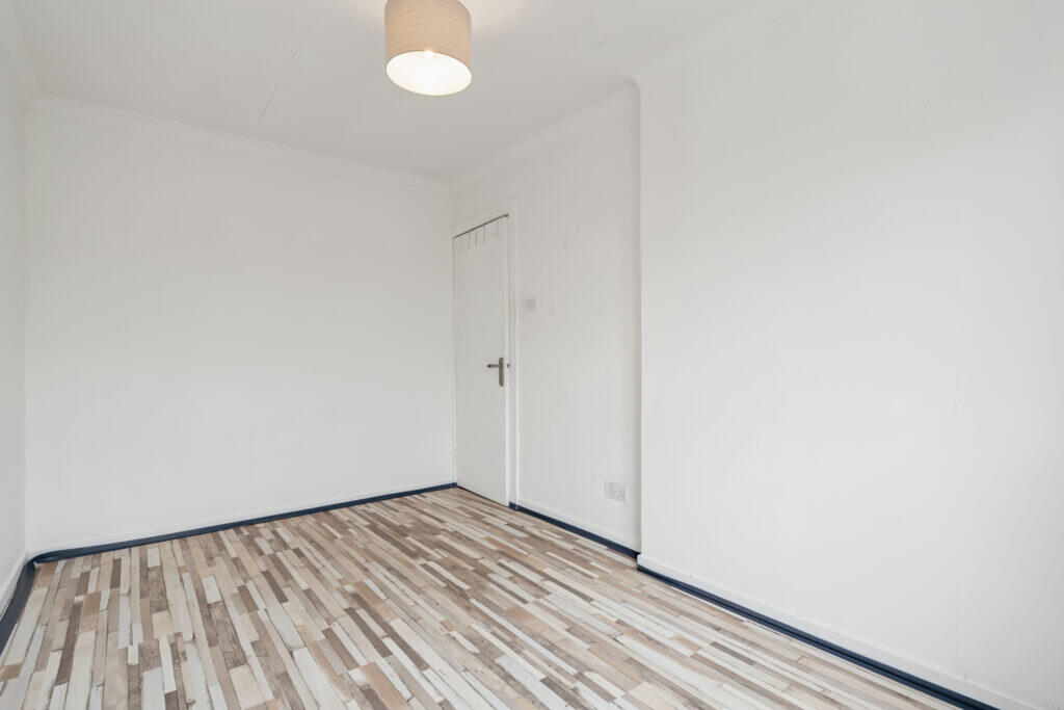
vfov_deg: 72.1
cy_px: 355
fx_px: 488
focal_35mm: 16
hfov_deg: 95.0
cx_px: 532
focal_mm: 11
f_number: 5
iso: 200
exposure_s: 1/30
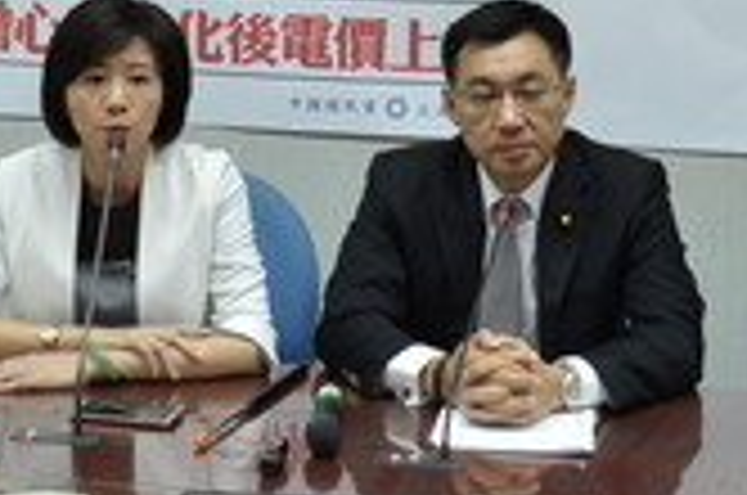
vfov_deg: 10.1
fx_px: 2692
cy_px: -299
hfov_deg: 15.8
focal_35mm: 130
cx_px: 378
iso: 450
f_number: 4
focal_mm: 24
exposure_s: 1/60
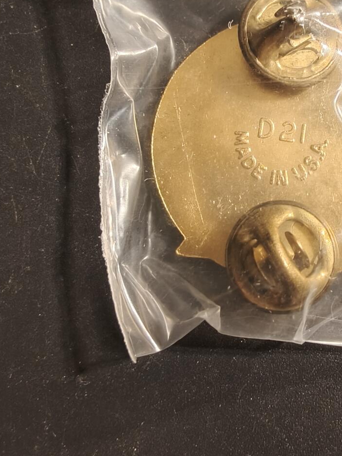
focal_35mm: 44
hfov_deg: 31.9
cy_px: 190
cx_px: 281
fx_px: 579
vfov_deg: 42.8
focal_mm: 2.32
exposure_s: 1/69.9
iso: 160
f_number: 2
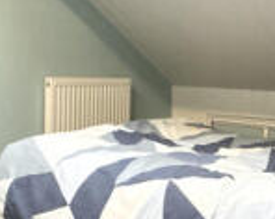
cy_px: 90
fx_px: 439
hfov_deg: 33.2
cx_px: 242
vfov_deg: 28.0
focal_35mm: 54
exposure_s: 1/50
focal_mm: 2.22
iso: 400
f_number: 2.2
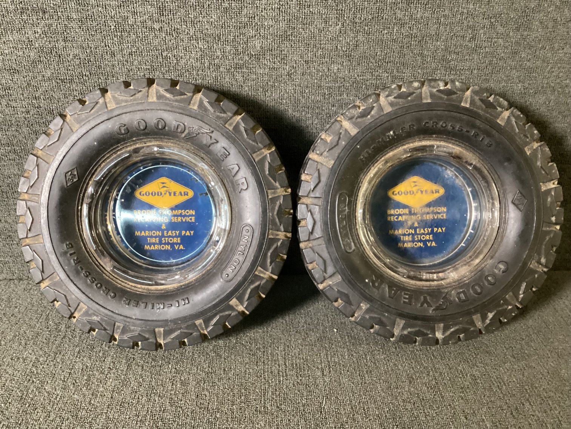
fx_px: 511
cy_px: 214
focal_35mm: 31
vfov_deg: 45.4
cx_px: 286
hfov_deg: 58.3
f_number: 2.4
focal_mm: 3.3
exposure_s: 1/30
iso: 640
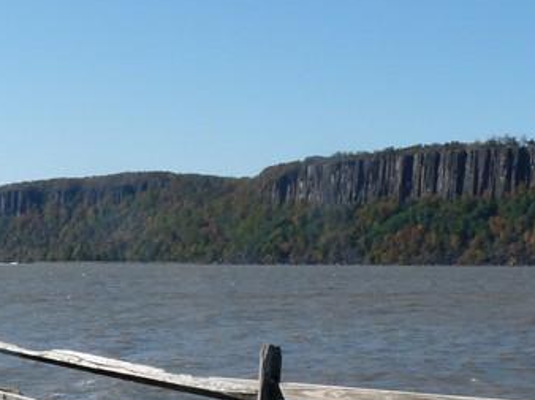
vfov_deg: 15.2
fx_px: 1498
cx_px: 146
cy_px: 217
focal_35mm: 97
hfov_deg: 20.1
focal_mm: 5.6
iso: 100
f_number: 6.3
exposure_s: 1/400
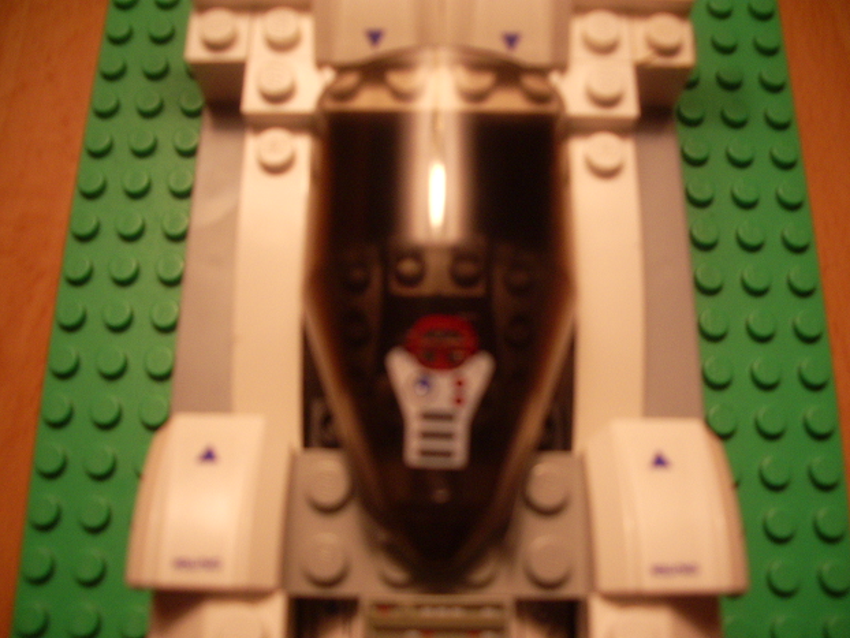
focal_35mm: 36
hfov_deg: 51.3
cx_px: 426
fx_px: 884
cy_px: 324
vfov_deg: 39.7
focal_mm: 5.8
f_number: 2.6
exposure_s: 1/60
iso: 160
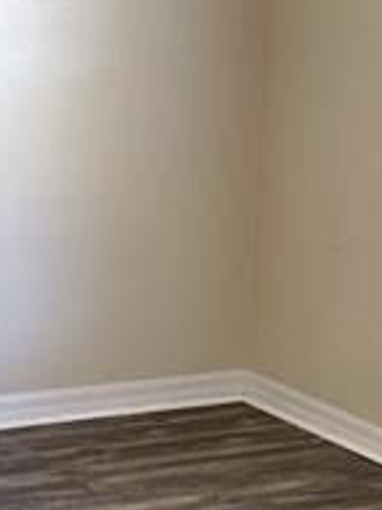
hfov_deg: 13.5
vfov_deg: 18.8
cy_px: 151
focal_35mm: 104
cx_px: -162
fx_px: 1530
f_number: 1.8
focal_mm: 4.25
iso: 250
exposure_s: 1/60
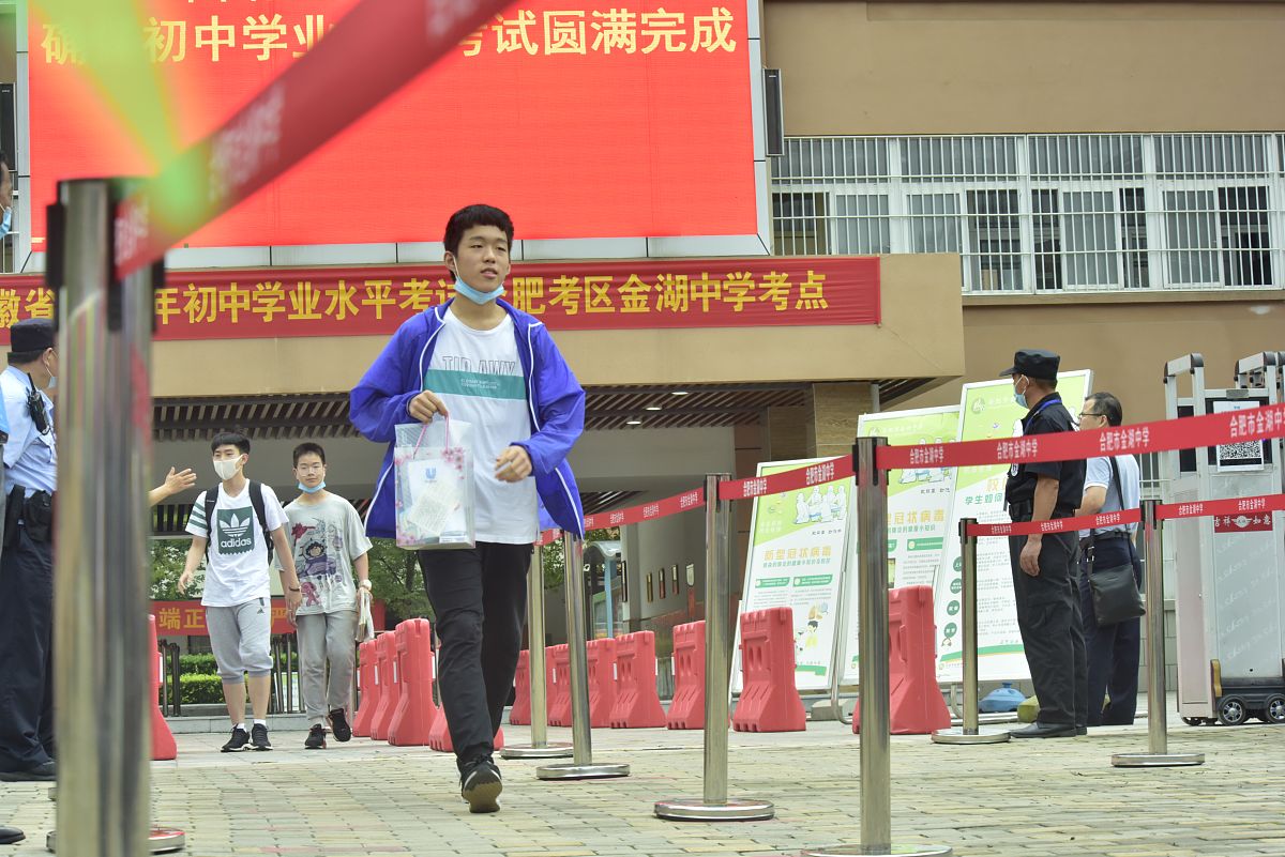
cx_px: 642
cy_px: 428
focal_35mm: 100
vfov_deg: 13.7
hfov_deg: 20.4
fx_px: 3571
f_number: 20
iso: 1000
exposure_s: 1/200
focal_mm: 100
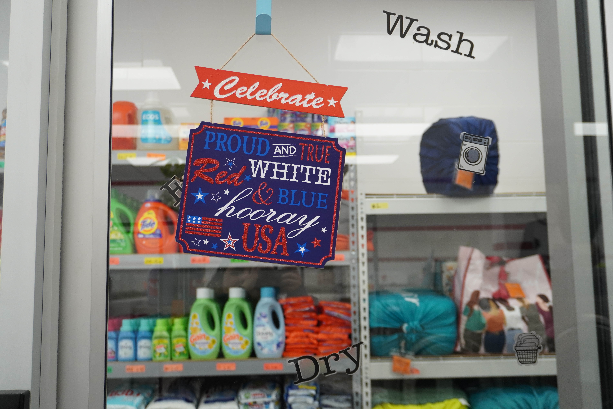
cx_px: 306
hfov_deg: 53.1
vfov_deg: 36.9
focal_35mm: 36
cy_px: 204
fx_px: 613
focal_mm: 24
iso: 640
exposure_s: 1/160
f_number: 4.5
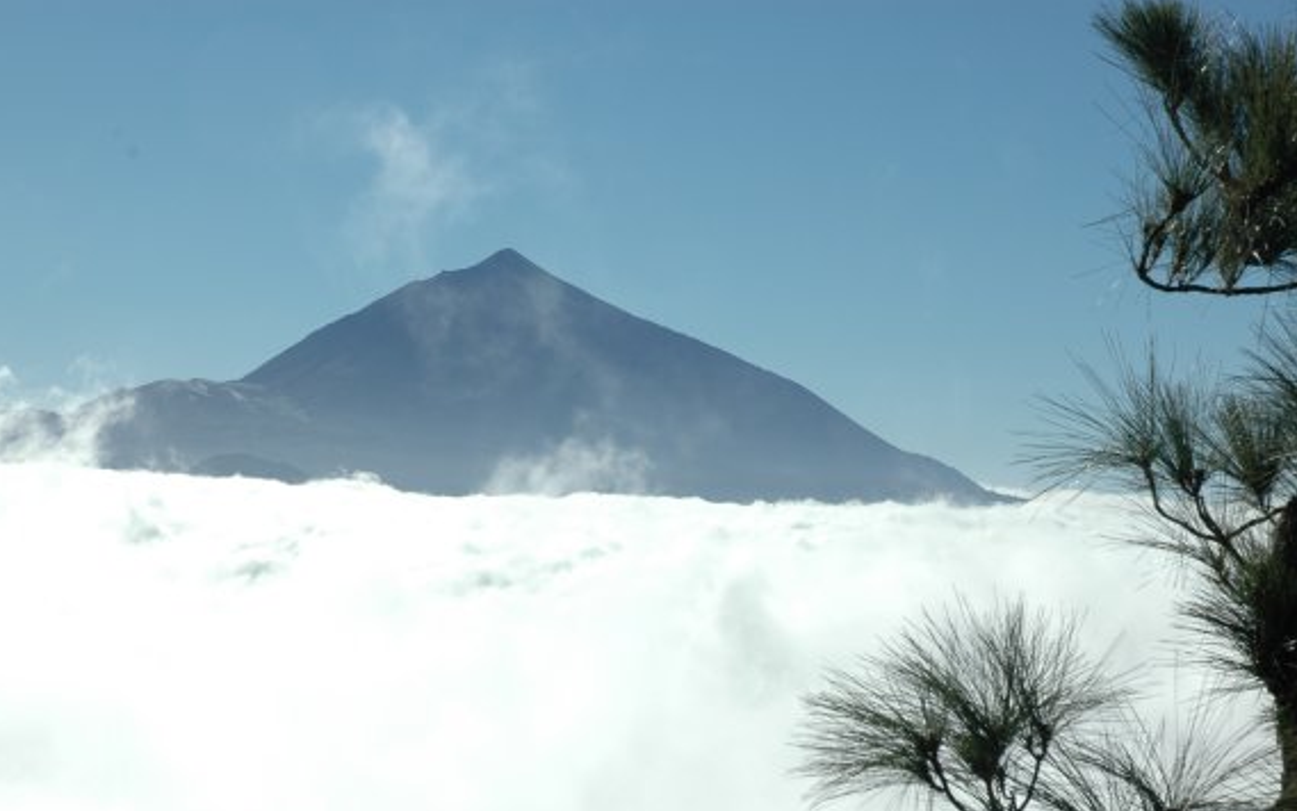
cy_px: 542
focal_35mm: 89
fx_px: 3147
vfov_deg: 14.7
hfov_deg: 23.3
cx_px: 517
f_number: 13
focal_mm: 46
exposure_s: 1/640
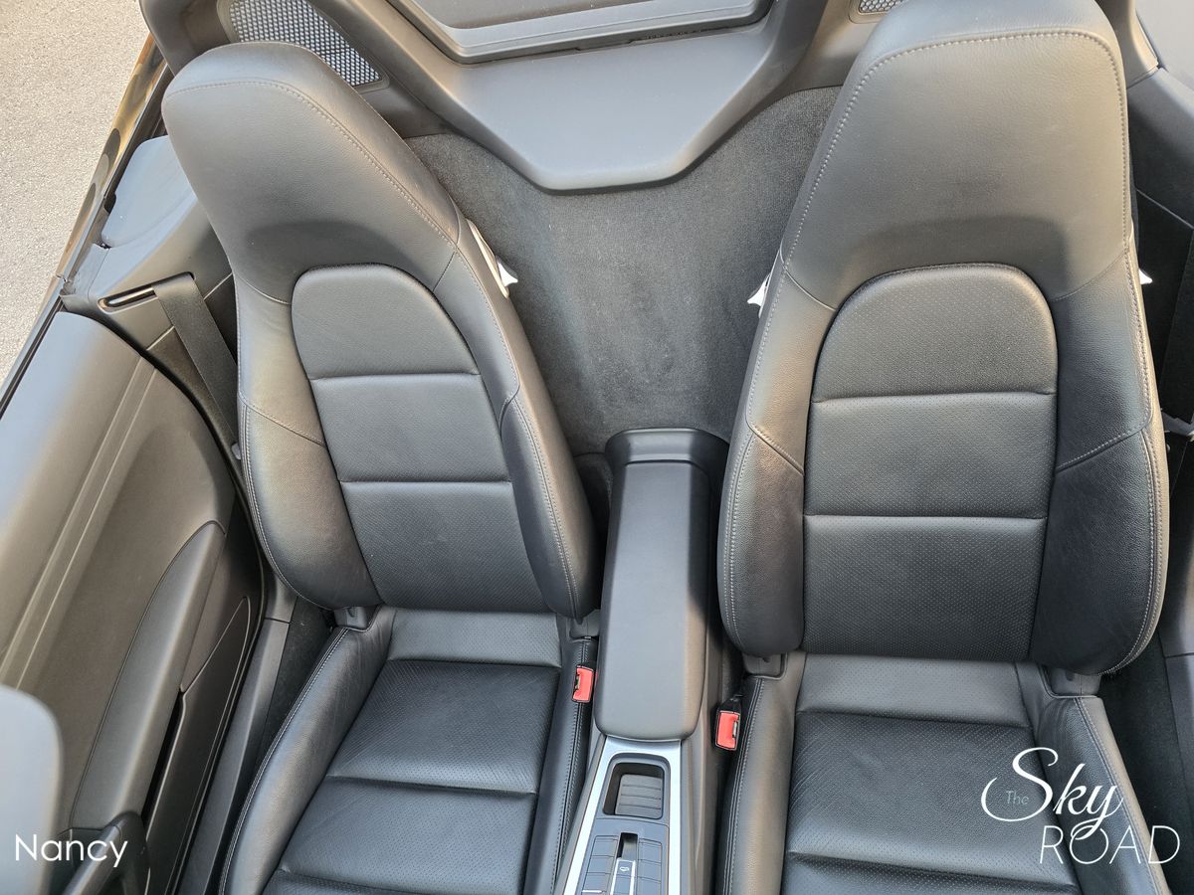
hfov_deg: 73.9
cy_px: 448
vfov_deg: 58.9
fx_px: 793
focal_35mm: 23
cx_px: 597
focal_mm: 6.3
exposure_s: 1/100
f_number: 1.7
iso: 640
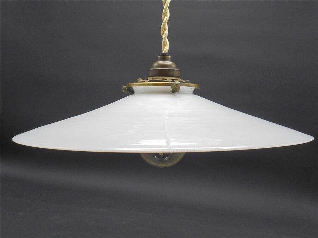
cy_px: 119
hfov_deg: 43.9
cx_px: 159
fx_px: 395
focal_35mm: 43
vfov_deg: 33.6
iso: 160
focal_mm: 7.8
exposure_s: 1/30
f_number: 4.5
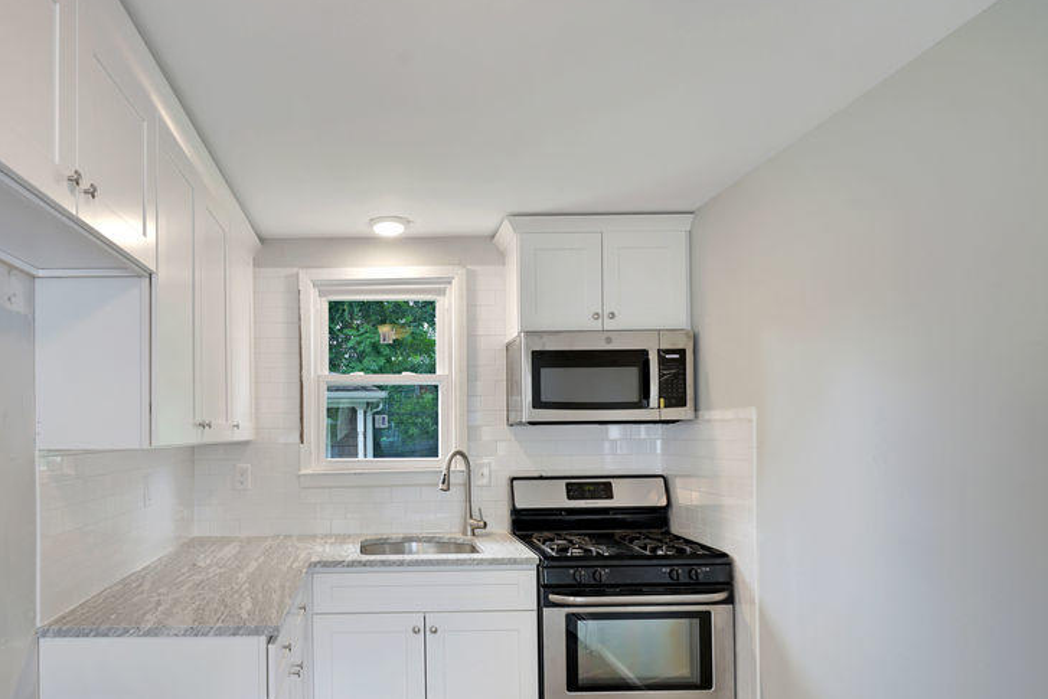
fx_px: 641
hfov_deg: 76.7
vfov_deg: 56.7
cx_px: 373
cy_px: 426
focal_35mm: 22
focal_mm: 16
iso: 200
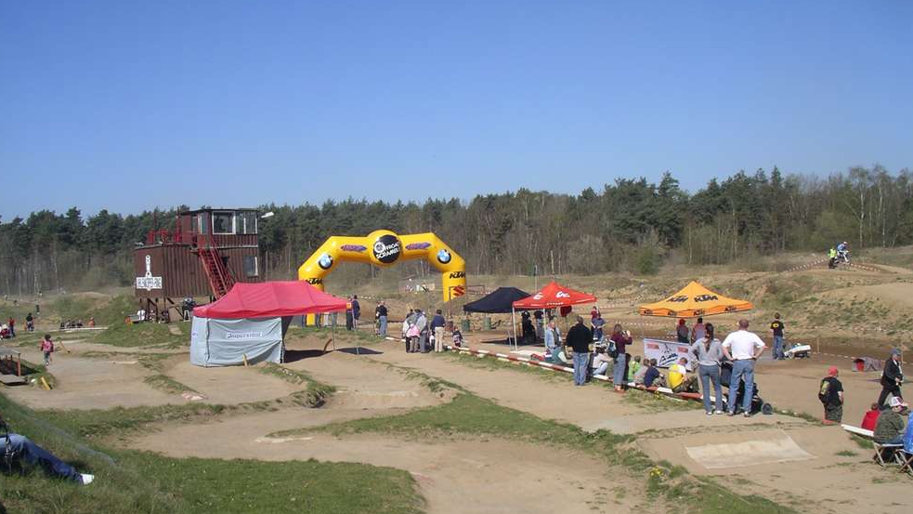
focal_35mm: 41
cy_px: 293
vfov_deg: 29.0
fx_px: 993
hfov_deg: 49.4
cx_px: 454
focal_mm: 5.7
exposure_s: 1/200
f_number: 6.9
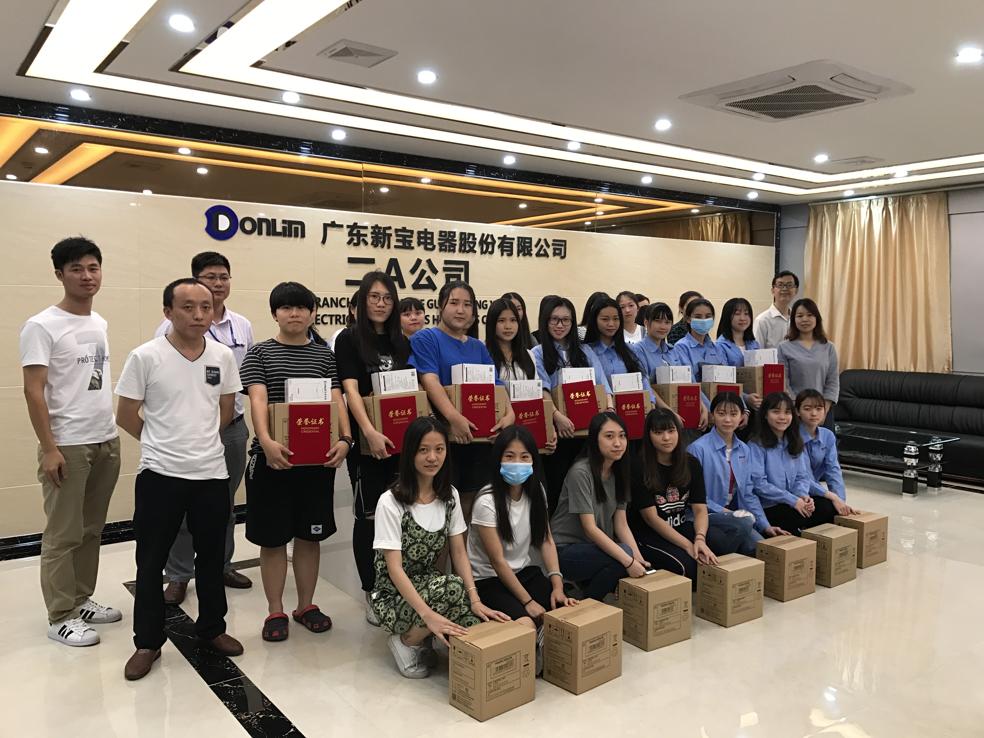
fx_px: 796
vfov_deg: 49.7
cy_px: 369
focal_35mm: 28
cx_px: 492
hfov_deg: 63.4
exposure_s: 1/20
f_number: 1.8
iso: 32
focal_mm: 3.99
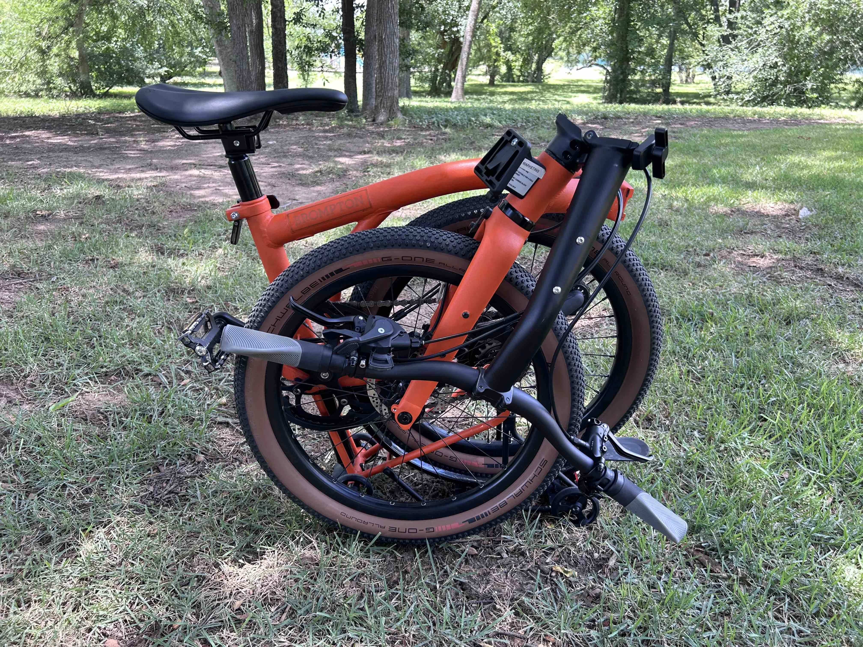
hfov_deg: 67.3
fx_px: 648
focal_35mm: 26
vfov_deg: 53.1
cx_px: 432
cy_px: 324
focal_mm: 5.7
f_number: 1.5
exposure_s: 1/121
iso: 32
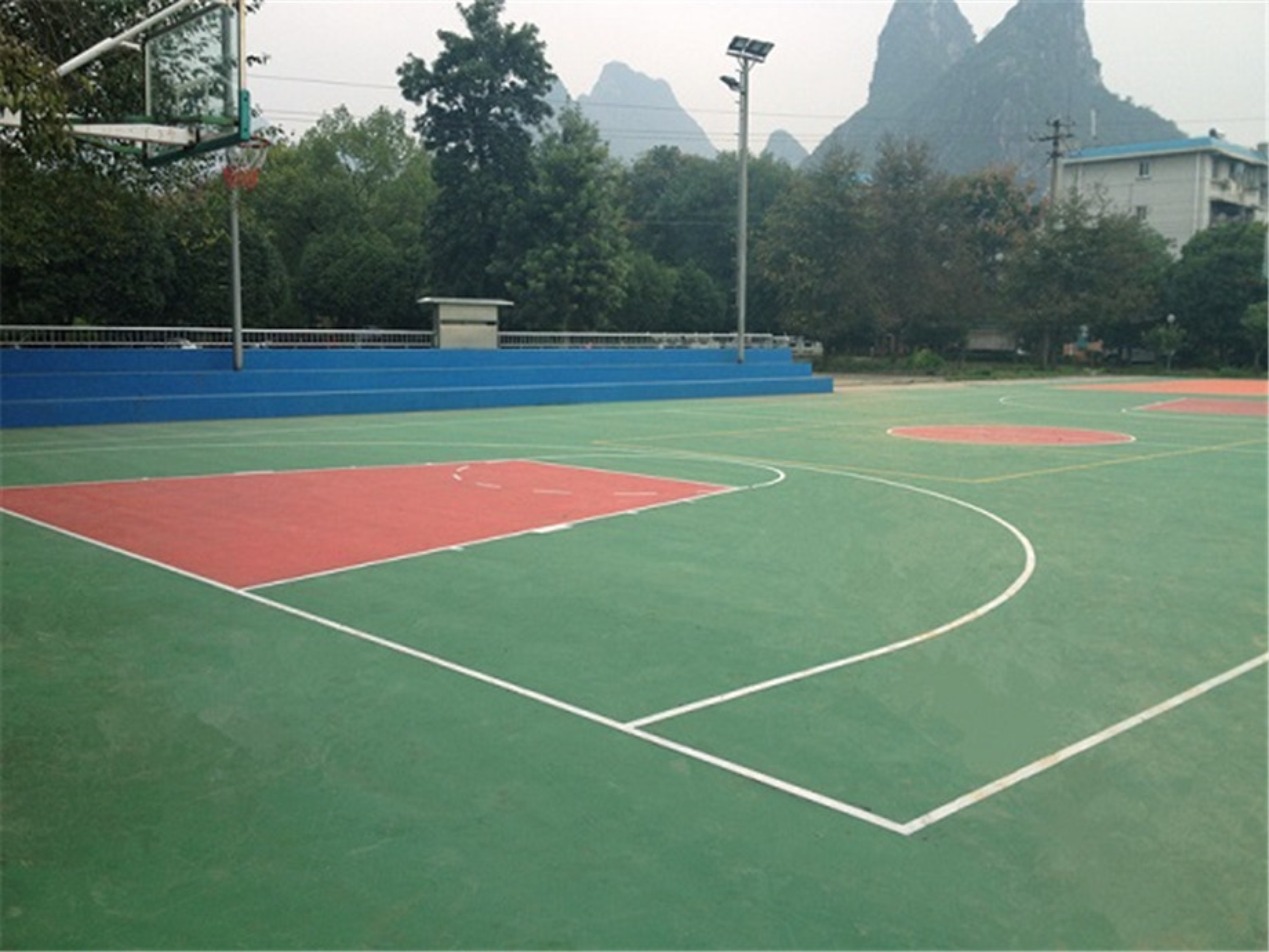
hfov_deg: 52.6
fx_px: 1283
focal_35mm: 35
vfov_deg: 40.7
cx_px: 634
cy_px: 476
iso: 64
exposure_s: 1/345
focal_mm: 4.28
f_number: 2.4
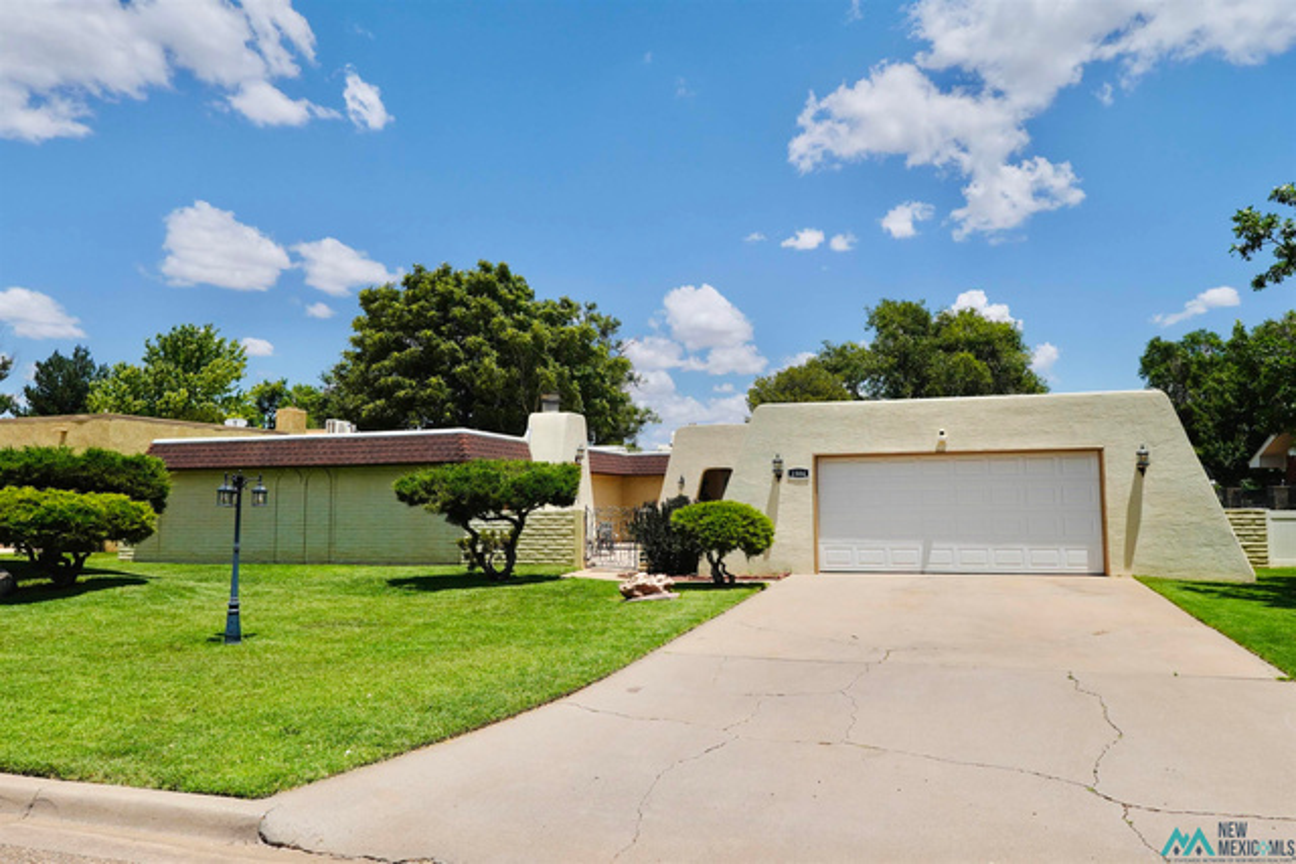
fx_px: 810
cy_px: 432
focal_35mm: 22
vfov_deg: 56.2
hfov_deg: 77.3
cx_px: 648
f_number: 5
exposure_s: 1/1000
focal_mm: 15
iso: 100
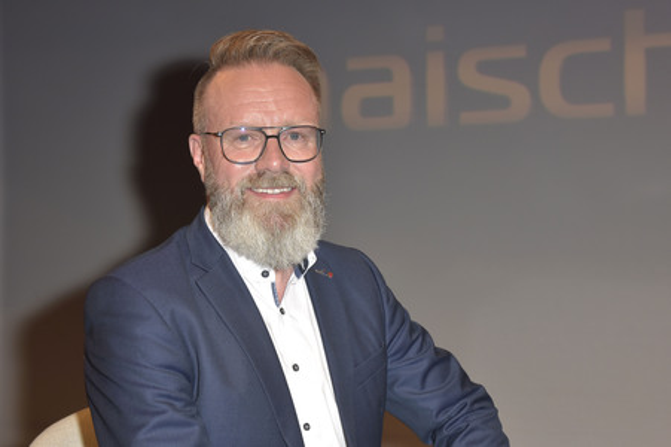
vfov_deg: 28.0
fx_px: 894
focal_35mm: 48
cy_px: 224
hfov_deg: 41.1
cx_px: 336
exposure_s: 1/200
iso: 640
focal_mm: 48
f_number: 5.6
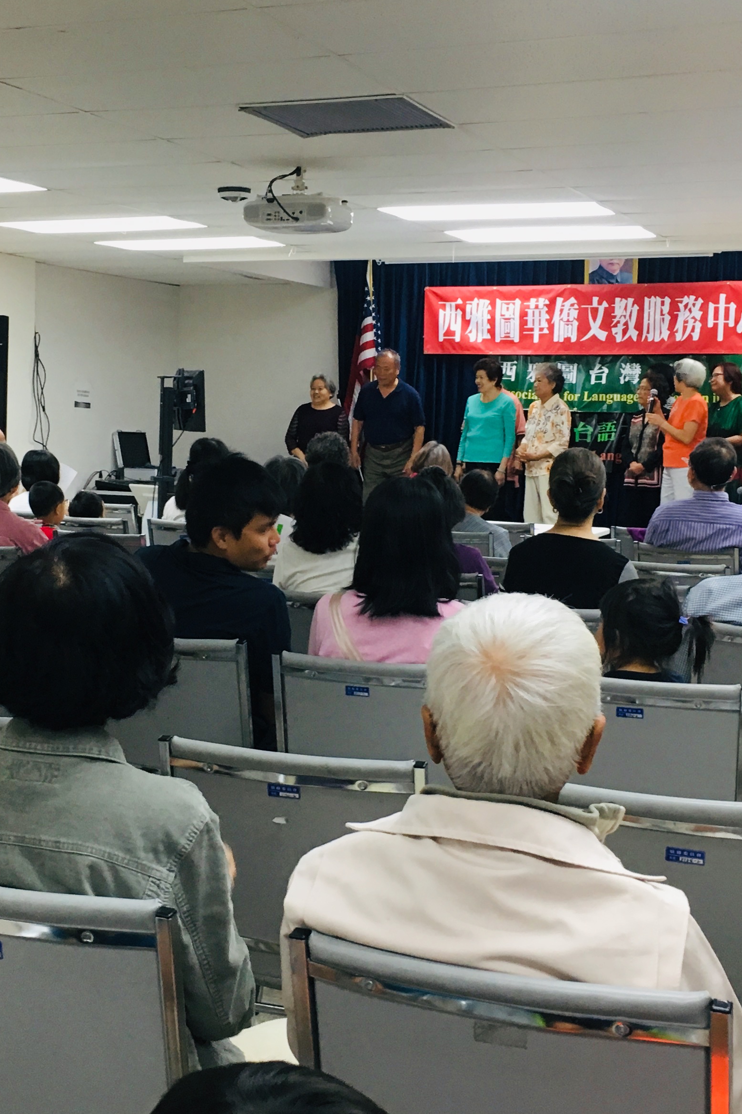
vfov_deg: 38.2
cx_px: 282
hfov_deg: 25.9
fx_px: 1608
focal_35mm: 52
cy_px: 566
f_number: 2.2
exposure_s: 1/30
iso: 80
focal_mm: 4.15
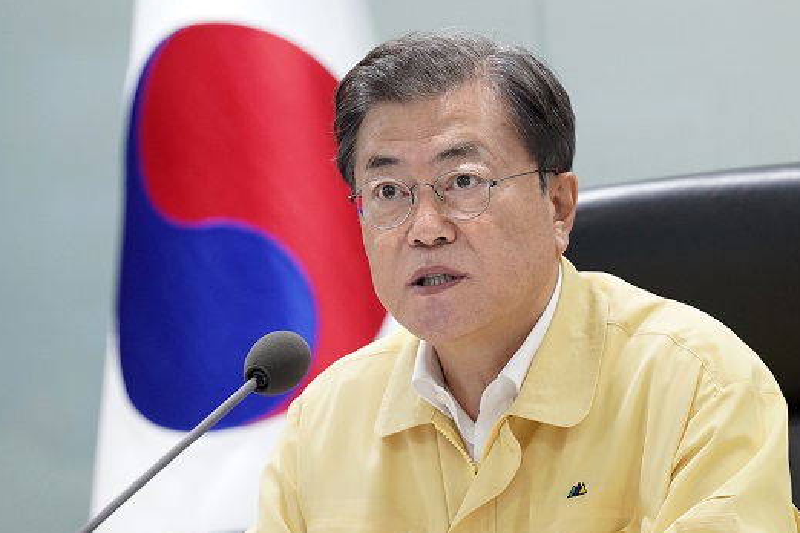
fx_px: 4600
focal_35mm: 207
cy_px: 268
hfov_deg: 9.9
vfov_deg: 6.6
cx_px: 403
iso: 1600
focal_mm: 200
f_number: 4
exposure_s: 1/100
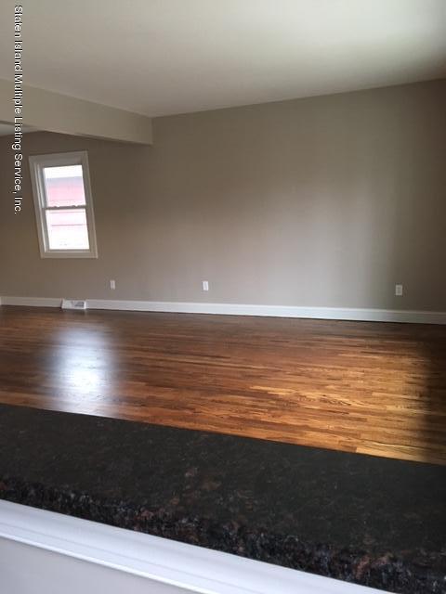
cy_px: 297
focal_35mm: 29
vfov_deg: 61.7
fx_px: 498
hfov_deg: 48.2
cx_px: 223
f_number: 2.2
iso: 160
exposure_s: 1/30
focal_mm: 4.15
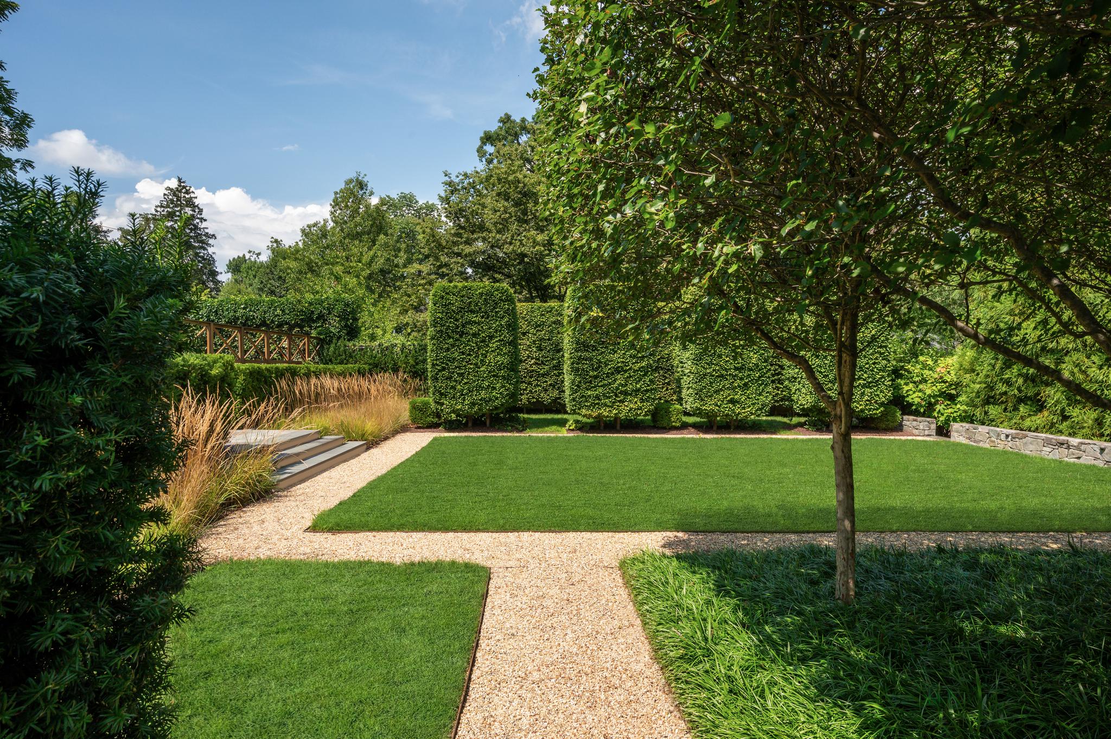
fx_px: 601
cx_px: 556
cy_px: 370
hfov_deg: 85.5
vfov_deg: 63.1
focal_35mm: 20
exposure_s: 1/800
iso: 800
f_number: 11
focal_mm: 19.5
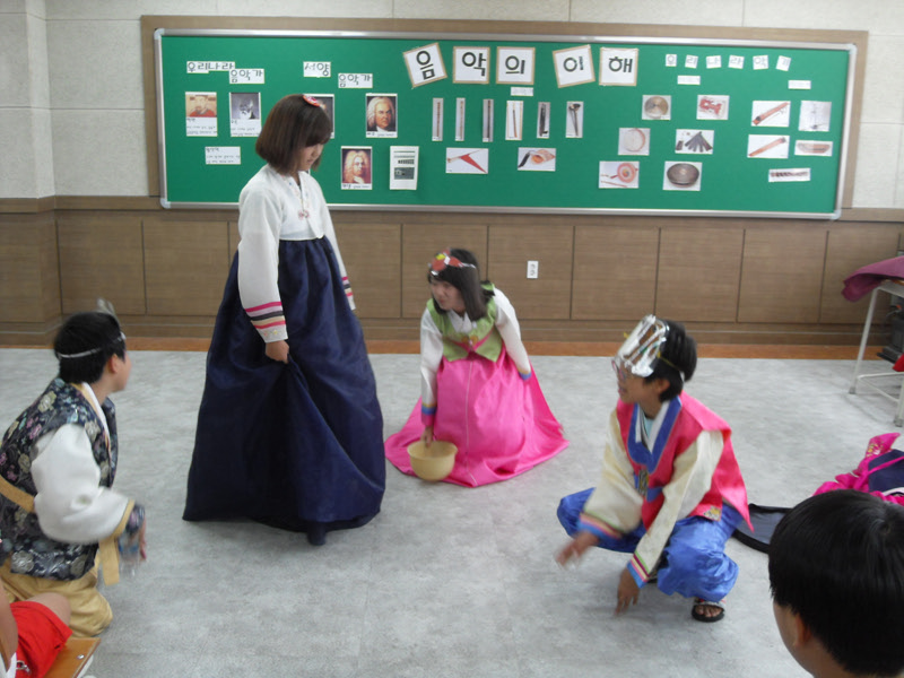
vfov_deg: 40.7
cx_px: 452
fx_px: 914
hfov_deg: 52.6
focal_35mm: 35
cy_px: 339
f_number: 3.2
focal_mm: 7.5
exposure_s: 1/45
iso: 200
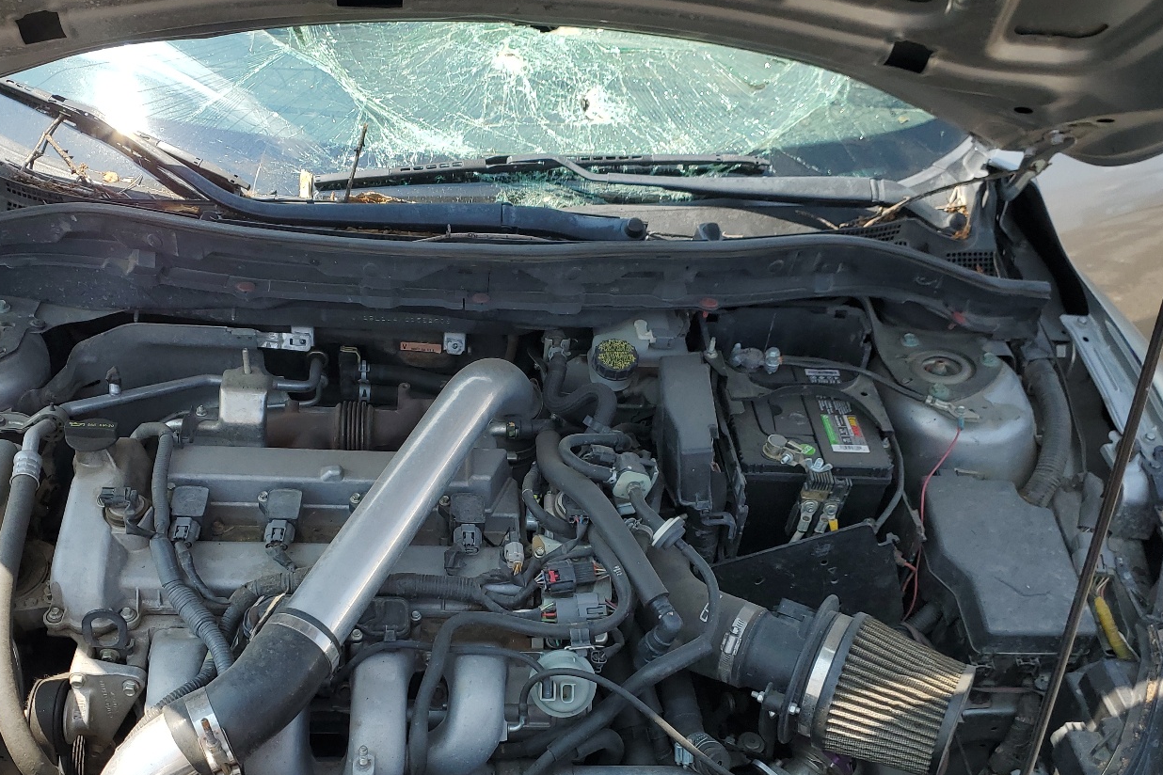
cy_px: 514
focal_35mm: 35
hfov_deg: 54.2
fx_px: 1131
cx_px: 488
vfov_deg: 37.5
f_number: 1.5
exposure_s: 1/1250
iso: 50
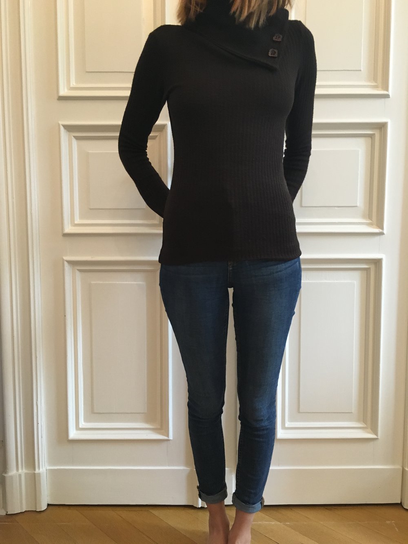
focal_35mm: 29
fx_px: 456
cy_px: 272
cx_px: 204
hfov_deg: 48.2
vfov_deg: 61.7
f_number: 2.2
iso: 200
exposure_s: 1/33
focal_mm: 4.15
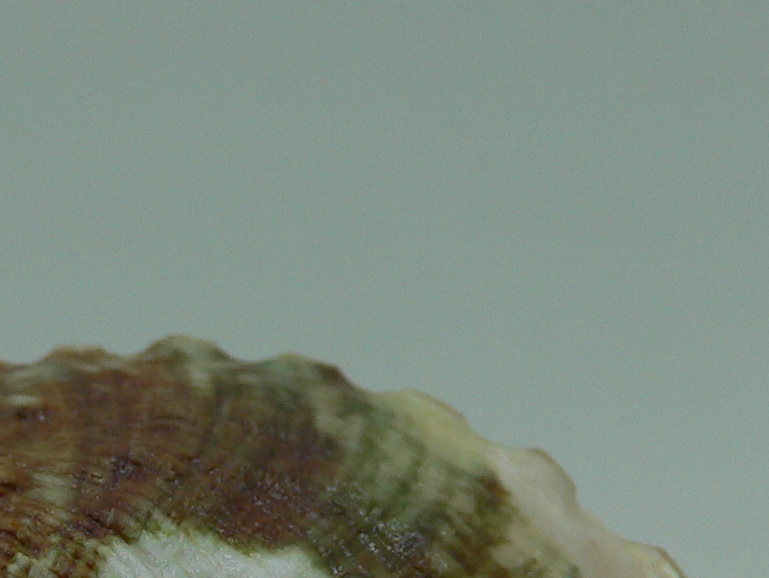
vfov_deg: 15.8
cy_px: 643
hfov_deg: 21.2
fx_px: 2023
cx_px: 141
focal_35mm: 91
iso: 80
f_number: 2.8
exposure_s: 1/100
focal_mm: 4.6
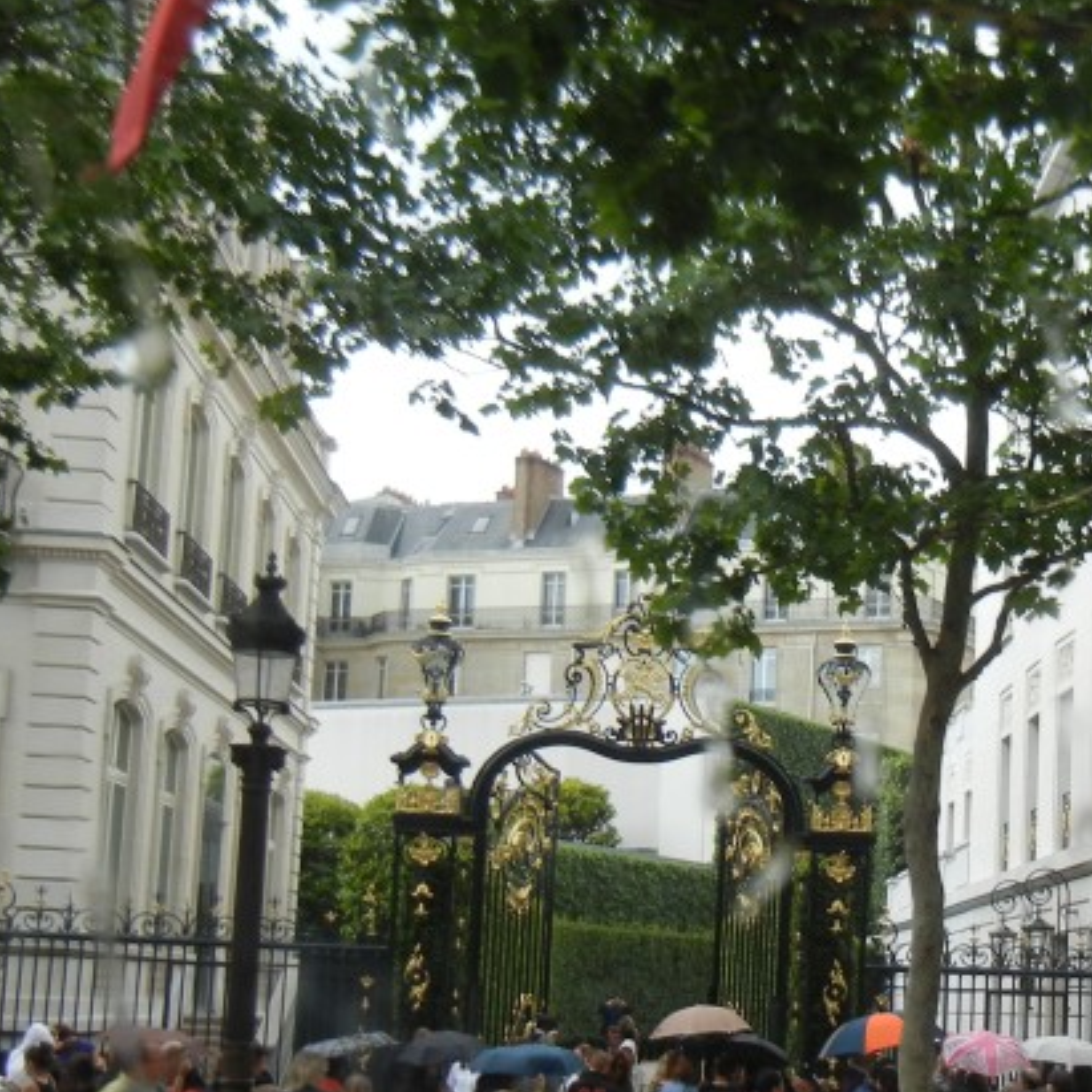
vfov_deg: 25.9
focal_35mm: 66
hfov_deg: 25.4
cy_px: 733
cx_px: 946
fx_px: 2356
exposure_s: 1/186
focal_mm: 5.4
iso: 160
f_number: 3.5
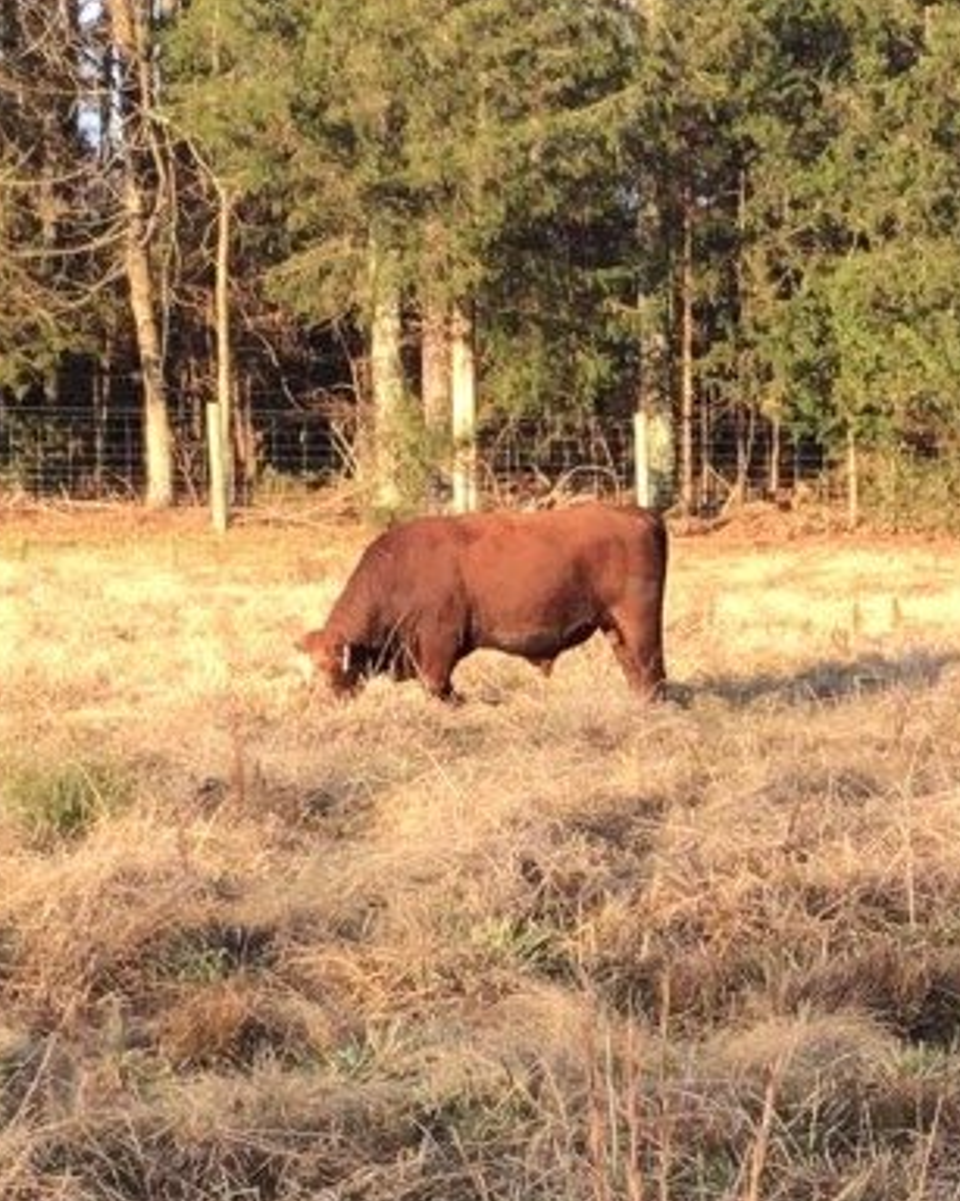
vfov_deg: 15.3
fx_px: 4477
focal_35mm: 126
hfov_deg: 12.2
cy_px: 660
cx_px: 629
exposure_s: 1/130
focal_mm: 3.3
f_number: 2.4
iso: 25
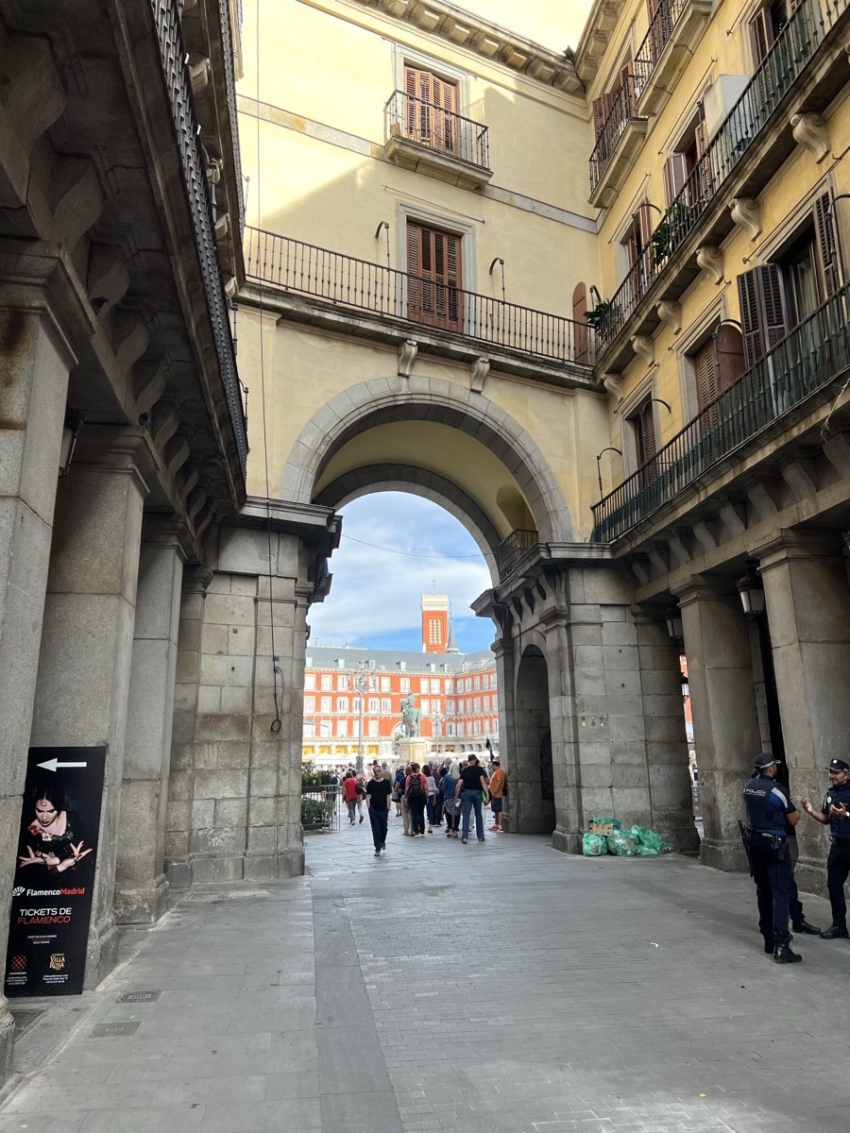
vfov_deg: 67.3
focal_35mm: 26
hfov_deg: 53.1
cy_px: 566
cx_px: 425
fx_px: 851
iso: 50
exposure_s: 1/674
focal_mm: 5.7
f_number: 1.5
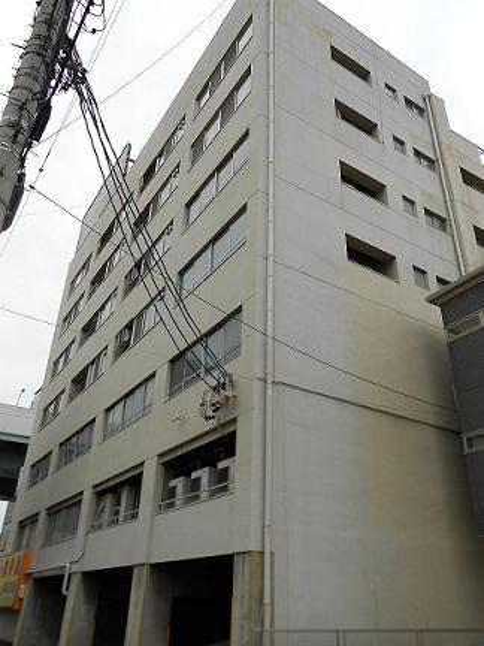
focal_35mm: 29
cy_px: 323
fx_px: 541
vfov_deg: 61.7
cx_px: 242
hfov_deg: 48.2
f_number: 3.4
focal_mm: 5.1
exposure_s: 1/400
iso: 80
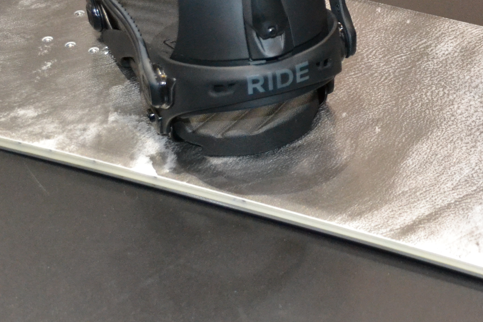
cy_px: -6
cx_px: 455
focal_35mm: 86
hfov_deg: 22.9
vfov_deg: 15.6
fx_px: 1154
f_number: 4.2
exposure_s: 1/60
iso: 2500
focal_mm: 26
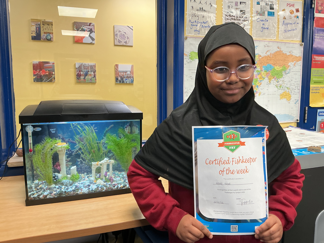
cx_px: 162
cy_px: 122
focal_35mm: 29
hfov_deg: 61.7
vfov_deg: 48.2
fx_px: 271
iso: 125
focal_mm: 3
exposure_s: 1/60
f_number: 1.8
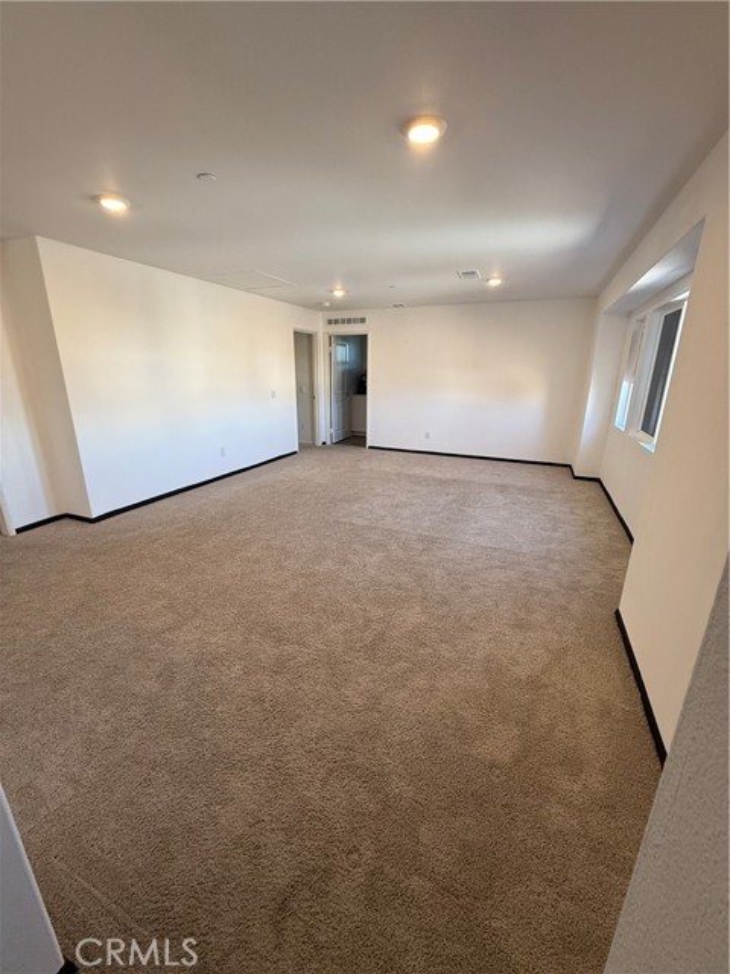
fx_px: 394
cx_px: 365
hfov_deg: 85.7
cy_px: 487
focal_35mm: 14
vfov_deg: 102.1
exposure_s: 1/120
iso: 200
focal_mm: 2.22
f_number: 2.2
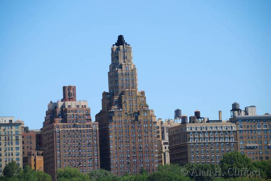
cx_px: 136
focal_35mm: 195
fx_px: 1469
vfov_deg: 7.1
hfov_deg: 10.5
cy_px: 90
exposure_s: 1/320
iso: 100
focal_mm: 130
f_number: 5.6
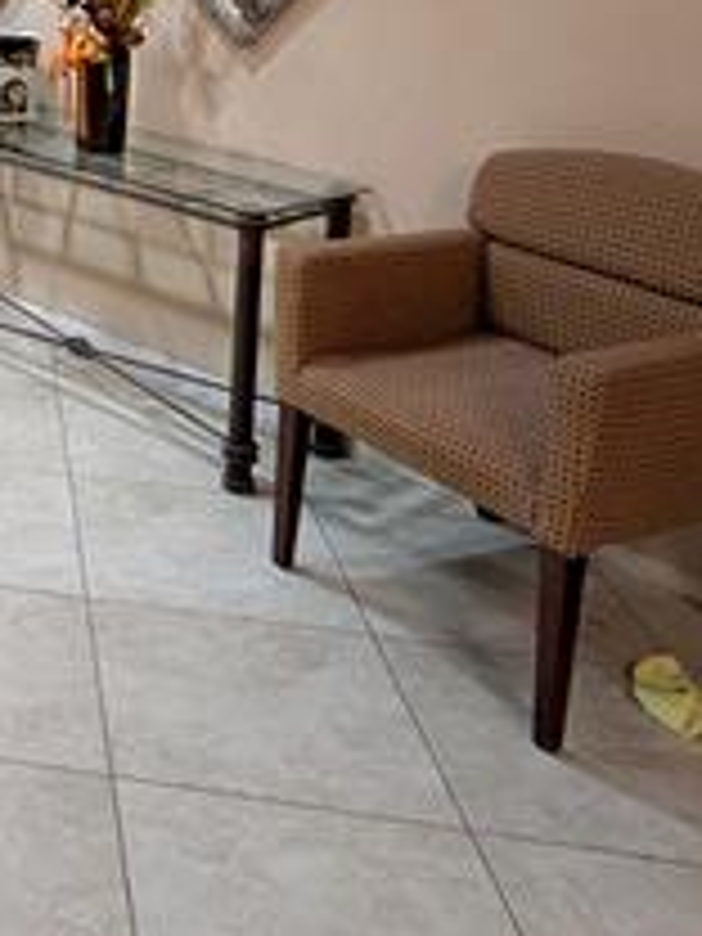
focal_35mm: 46
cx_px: -304
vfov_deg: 36.3
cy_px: -40
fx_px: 1244
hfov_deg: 25.2
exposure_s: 1/24
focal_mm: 2.02
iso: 276
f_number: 1.7
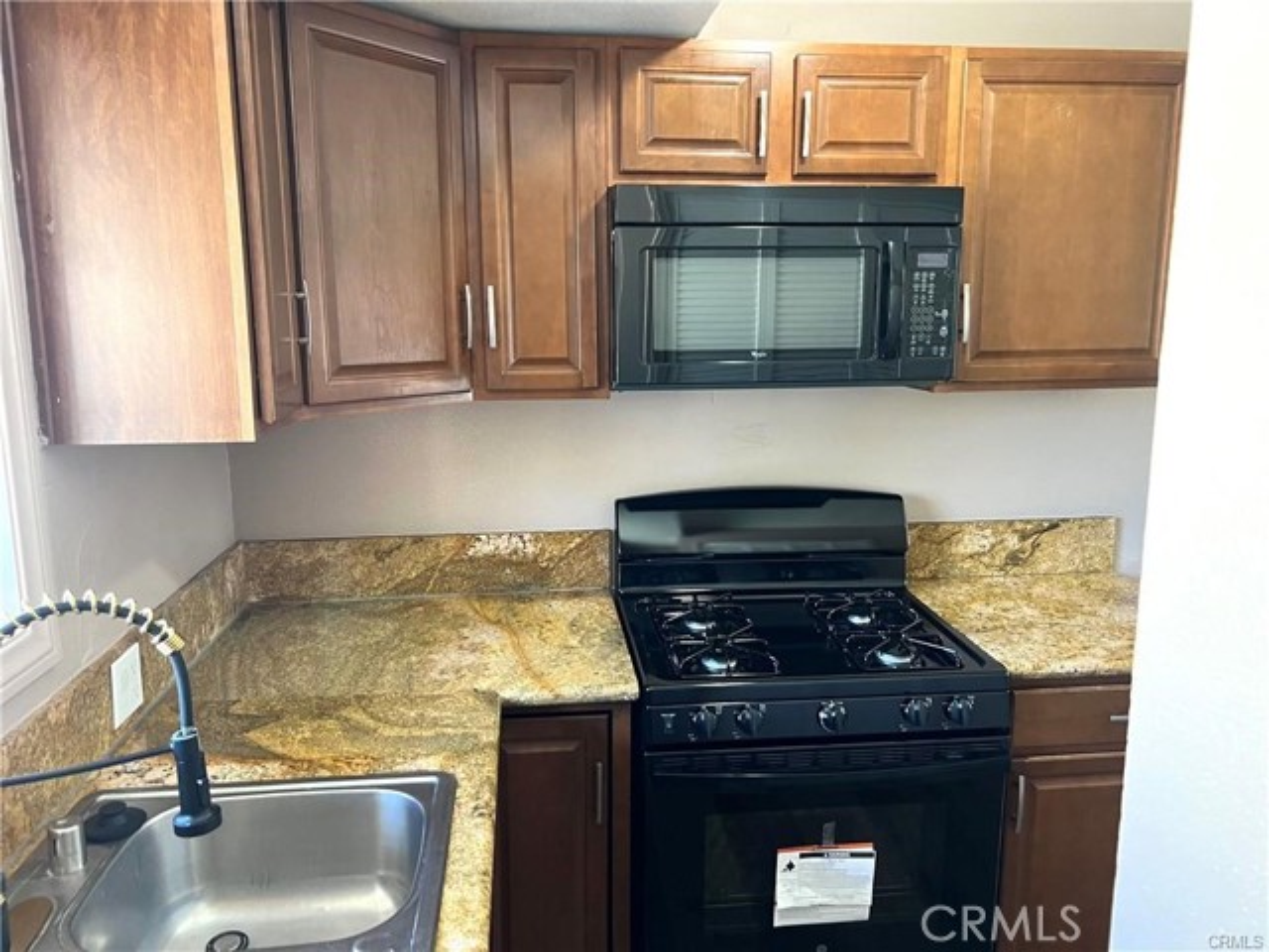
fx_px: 953
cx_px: 634
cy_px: 476
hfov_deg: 67.3
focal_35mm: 26
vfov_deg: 53.1
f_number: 1.5
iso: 250
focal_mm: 5.7
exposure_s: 1/60
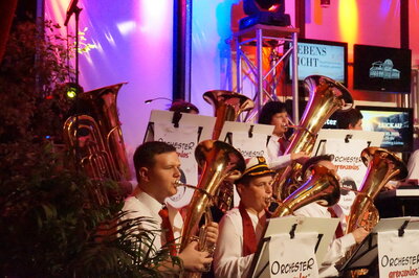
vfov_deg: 18.2
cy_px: 139
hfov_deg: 27.0
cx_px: 210
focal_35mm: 75
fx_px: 872
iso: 16000
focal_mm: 50
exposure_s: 1/200
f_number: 9
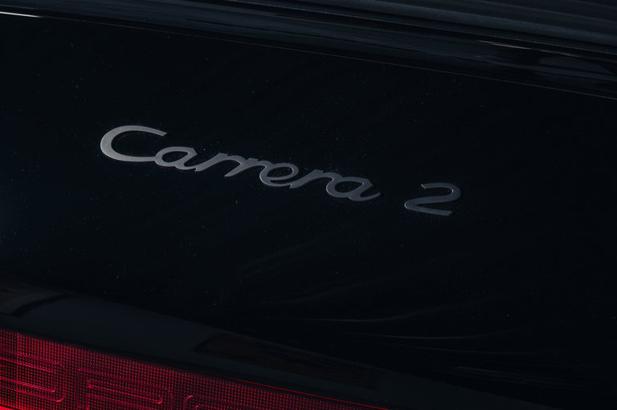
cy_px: 205
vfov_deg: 19.4
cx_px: 308
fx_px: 1199
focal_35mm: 70
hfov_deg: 28.9
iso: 400
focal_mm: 70
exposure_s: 1/60
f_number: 6.3
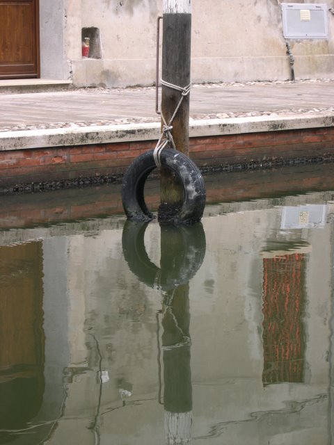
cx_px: 167
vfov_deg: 17.3
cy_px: 222
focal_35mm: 114
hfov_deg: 13.0
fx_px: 1467
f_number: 4.9
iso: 100
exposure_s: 1/74.7
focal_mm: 24
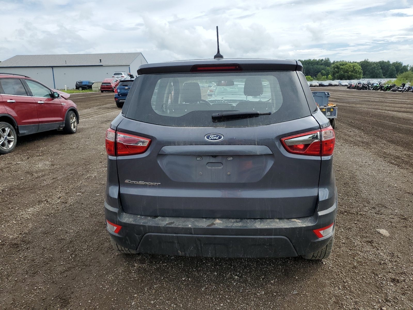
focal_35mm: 26
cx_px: 206
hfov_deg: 67.3
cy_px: 155
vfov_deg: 53.1
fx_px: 310
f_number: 1.5
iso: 50
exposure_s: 1/2500
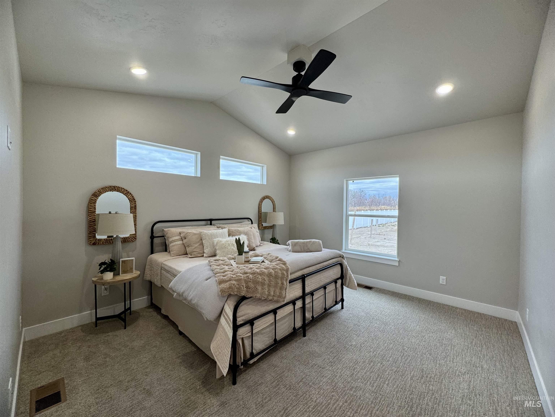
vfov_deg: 85.7
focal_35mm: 14
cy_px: 208
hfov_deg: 102.1
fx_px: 224
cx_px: 278
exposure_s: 1/120
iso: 100
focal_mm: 2.22
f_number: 2.2
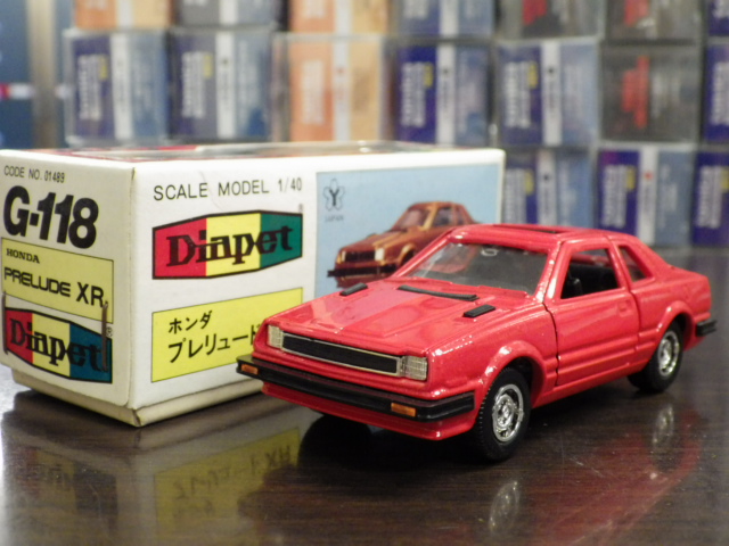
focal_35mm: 50
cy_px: 273
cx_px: 364
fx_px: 1053
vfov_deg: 29.1
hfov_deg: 38.2
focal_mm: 9
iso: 800
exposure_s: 1/30
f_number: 3.8
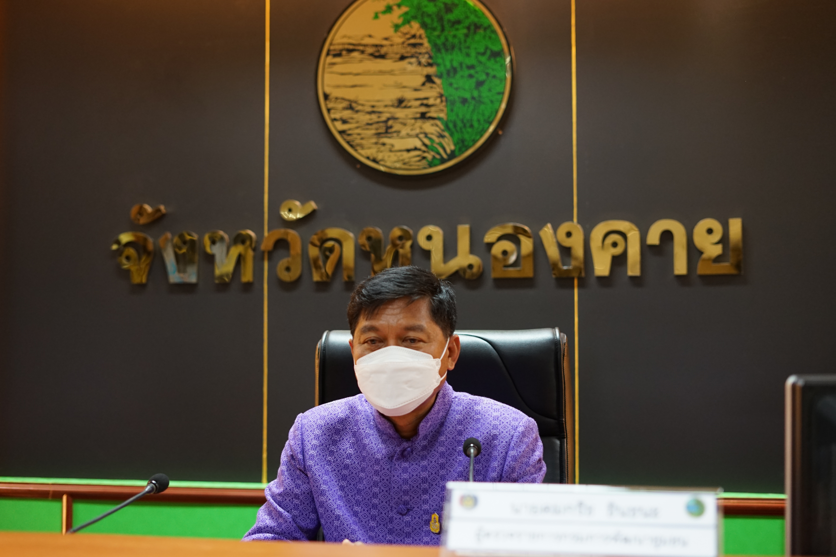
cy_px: 278
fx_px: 1161
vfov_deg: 27.0
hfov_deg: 39.6
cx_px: 418
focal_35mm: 50
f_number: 2.5
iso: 1600
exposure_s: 1/160
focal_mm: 50
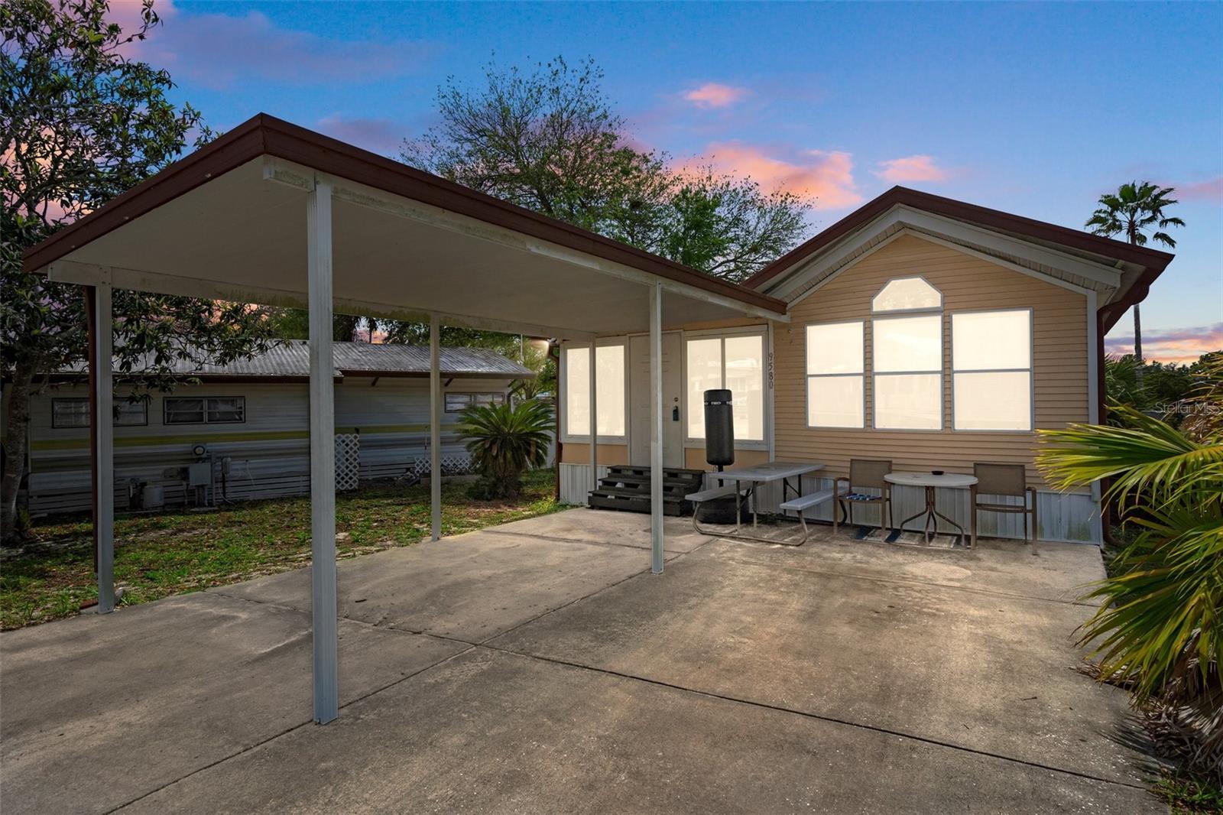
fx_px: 611
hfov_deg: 90.0
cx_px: 612
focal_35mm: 18
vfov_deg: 67.4
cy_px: 408
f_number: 8
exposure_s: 1/640
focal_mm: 18
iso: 400
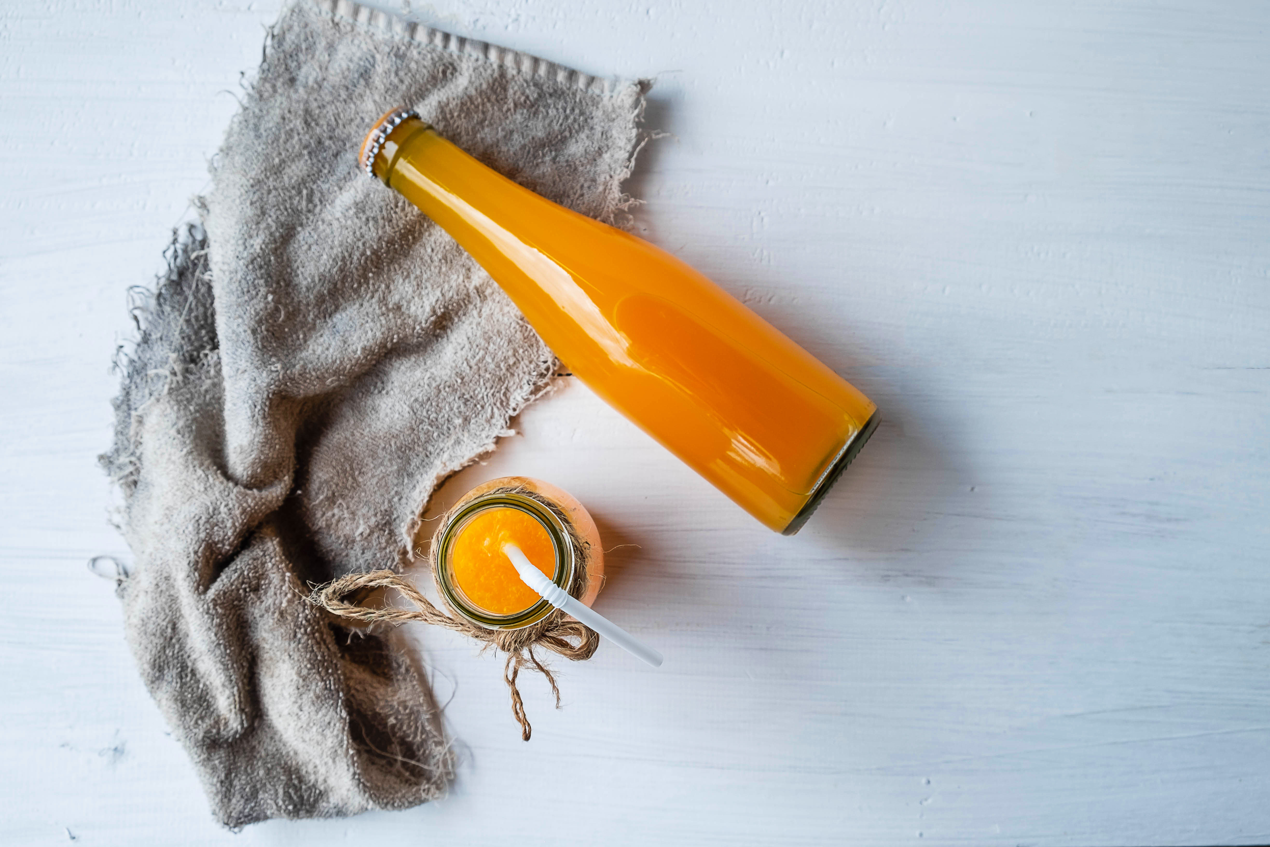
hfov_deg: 48.5
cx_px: 635
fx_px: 1411
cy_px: 424
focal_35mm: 40
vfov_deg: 33.4
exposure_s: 1/140
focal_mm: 26.5
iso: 400
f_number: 8
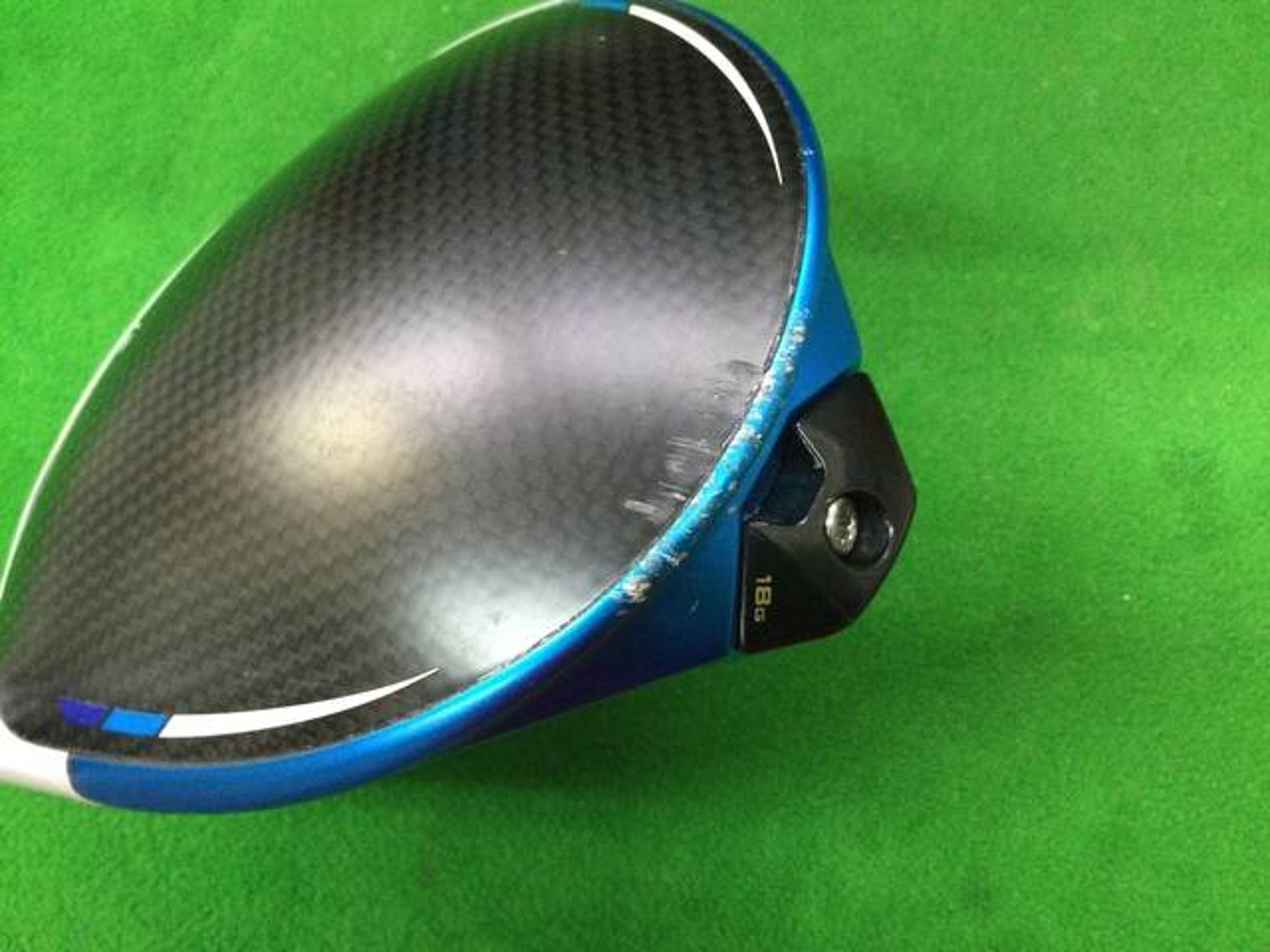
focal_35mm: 31
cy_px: 476
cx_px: 635
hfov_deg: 58.4
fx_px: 1137
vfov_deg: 45.4
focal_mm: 3.3
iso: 160
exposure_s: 1/30
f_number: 2.4
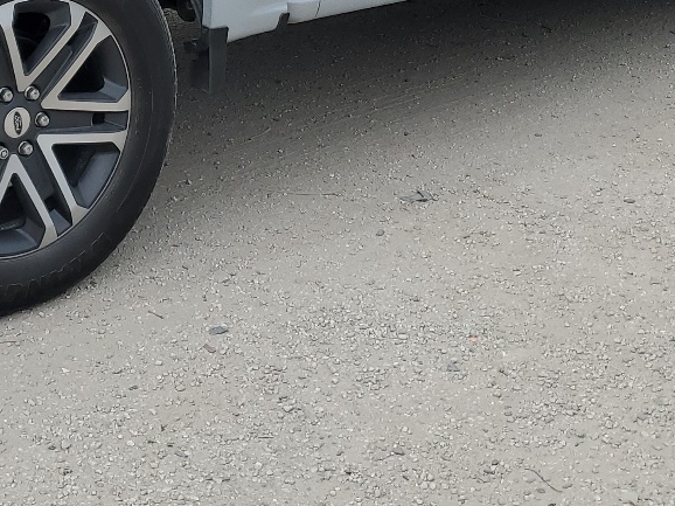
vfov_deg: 19.1
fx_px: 1403
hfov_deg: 26.3
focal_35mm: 72
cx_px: 90
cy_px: -131
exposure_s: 1/2500
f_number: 1.5
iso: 50
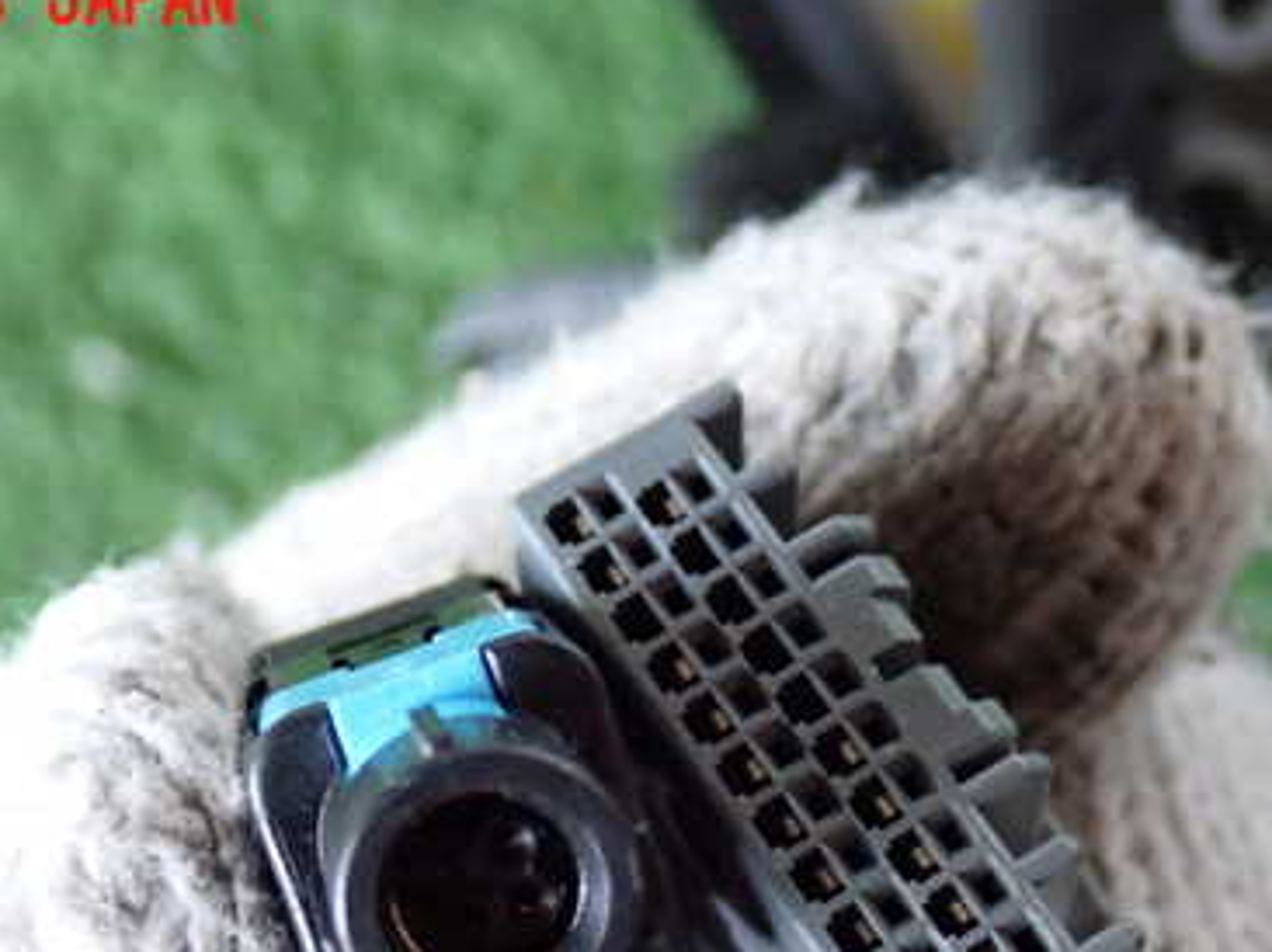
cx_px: 646
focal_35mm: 82
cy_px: 740
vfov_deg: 17.8
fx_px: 3011
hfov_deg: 23.9
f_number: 3.2
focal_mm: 9.01
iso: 800
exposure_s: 1/50
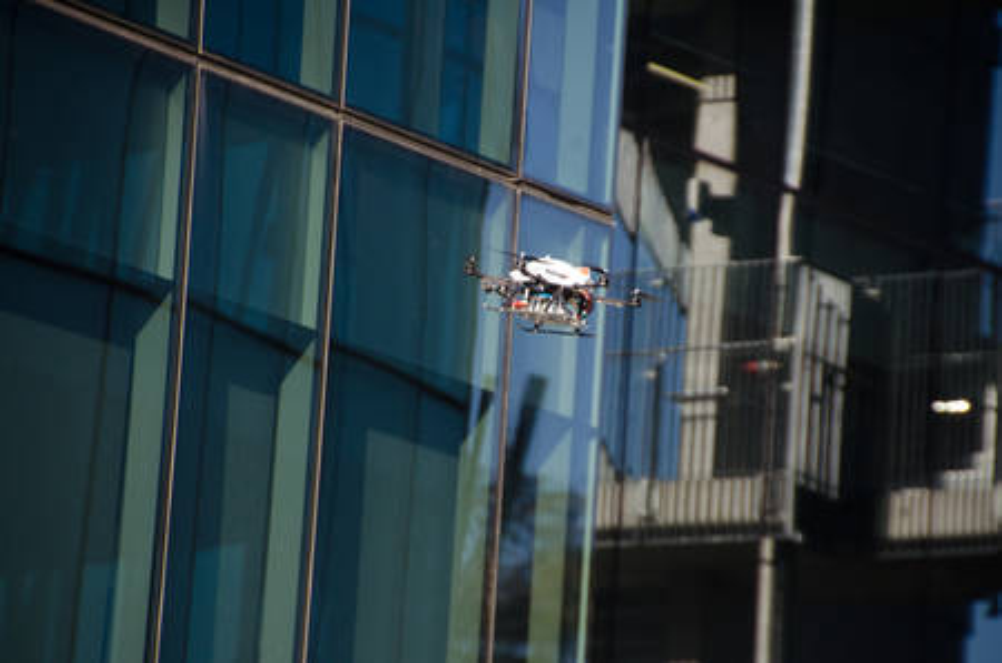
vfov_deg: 3.4
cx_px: 501
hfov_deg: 5.1
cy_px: 332
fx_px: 11249
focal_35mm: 405
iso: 720
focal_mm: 270
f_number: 6.3
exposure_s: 1/1000
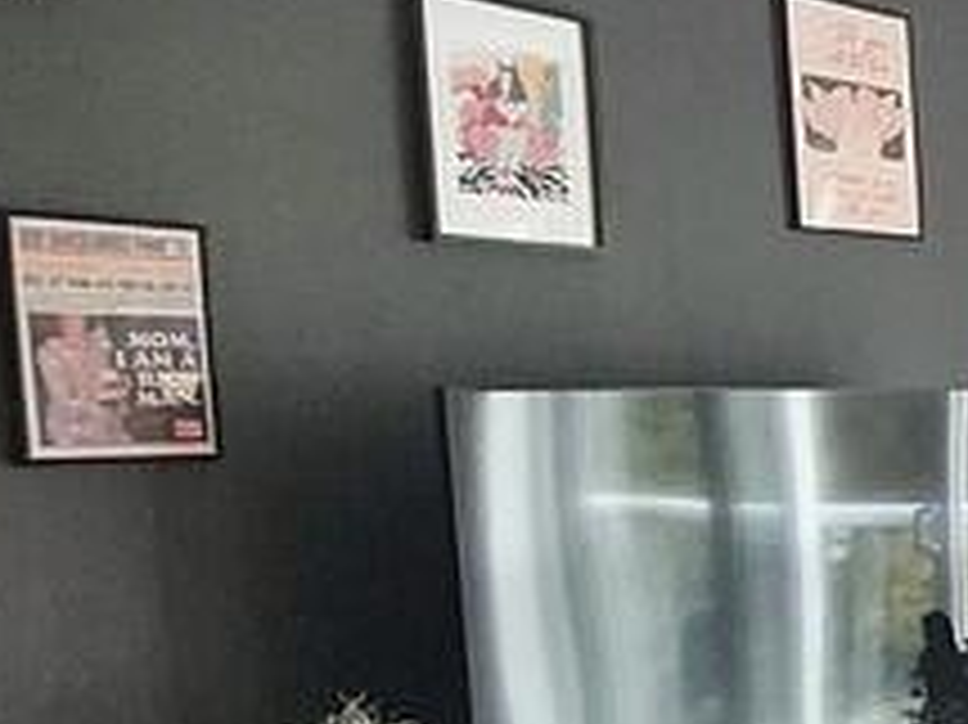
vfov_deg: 23.2
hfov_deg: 20.3
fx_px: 1733
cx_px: 1810
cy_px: 616
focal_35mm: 62
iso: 100
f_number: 2.2
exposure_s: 1/50
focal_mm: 1.7
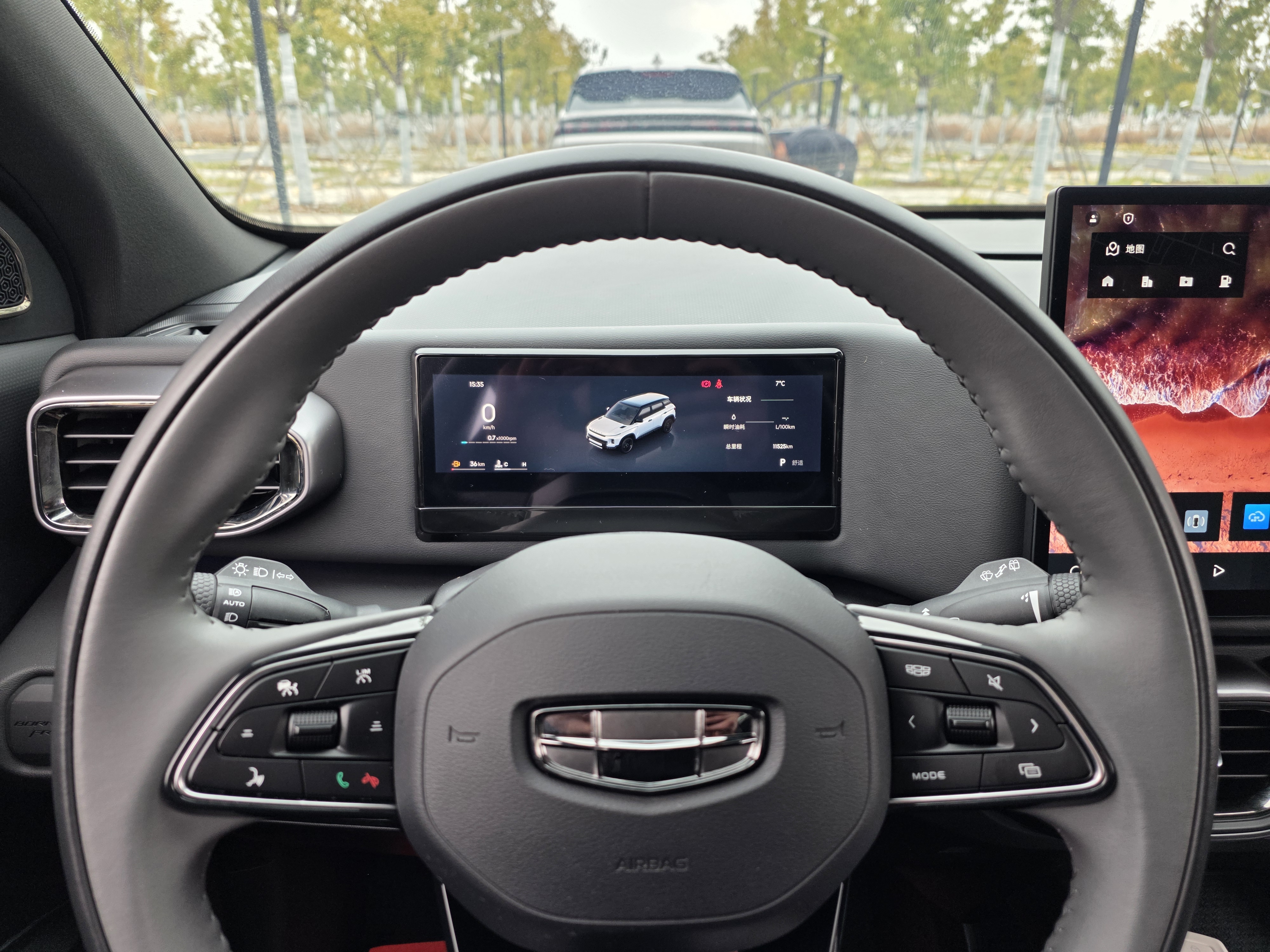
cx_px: 635
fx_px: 844
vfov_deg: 58.9
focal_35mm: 23
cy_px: 476
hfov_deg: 73.9
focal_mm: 6.25
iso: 100
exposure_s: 1/180
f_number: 1.7
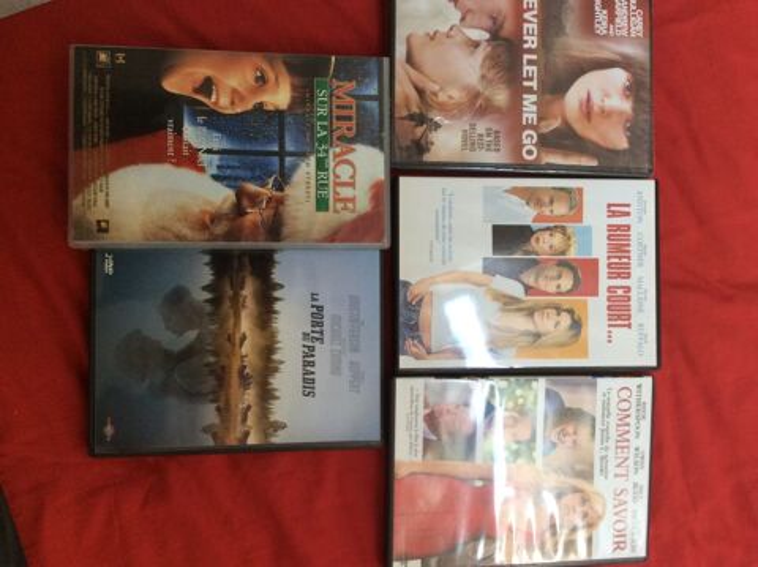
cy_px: 284
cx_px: 379
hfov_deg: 56.9
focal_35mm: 32
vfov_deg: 44.1
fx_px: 700
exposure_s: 1/25
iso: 80
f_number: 2.4
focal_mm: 3.3
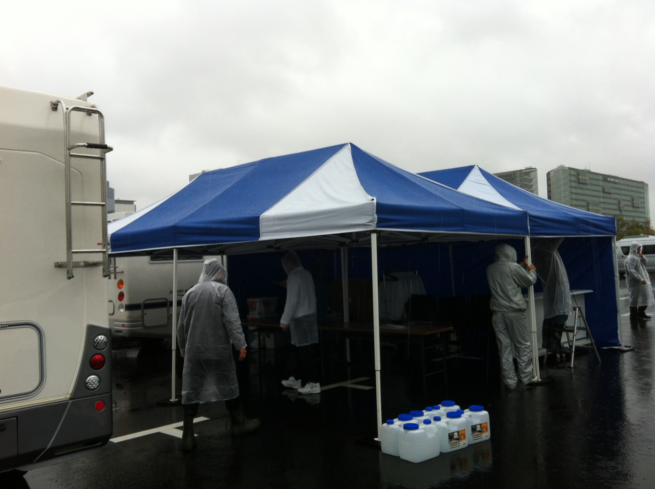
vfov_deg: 39.6
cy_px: 241
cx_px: 327
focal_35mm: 36
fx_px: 680
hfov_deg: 51.4
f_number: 2.8
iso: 80
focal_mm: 3.85
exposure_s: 1/186
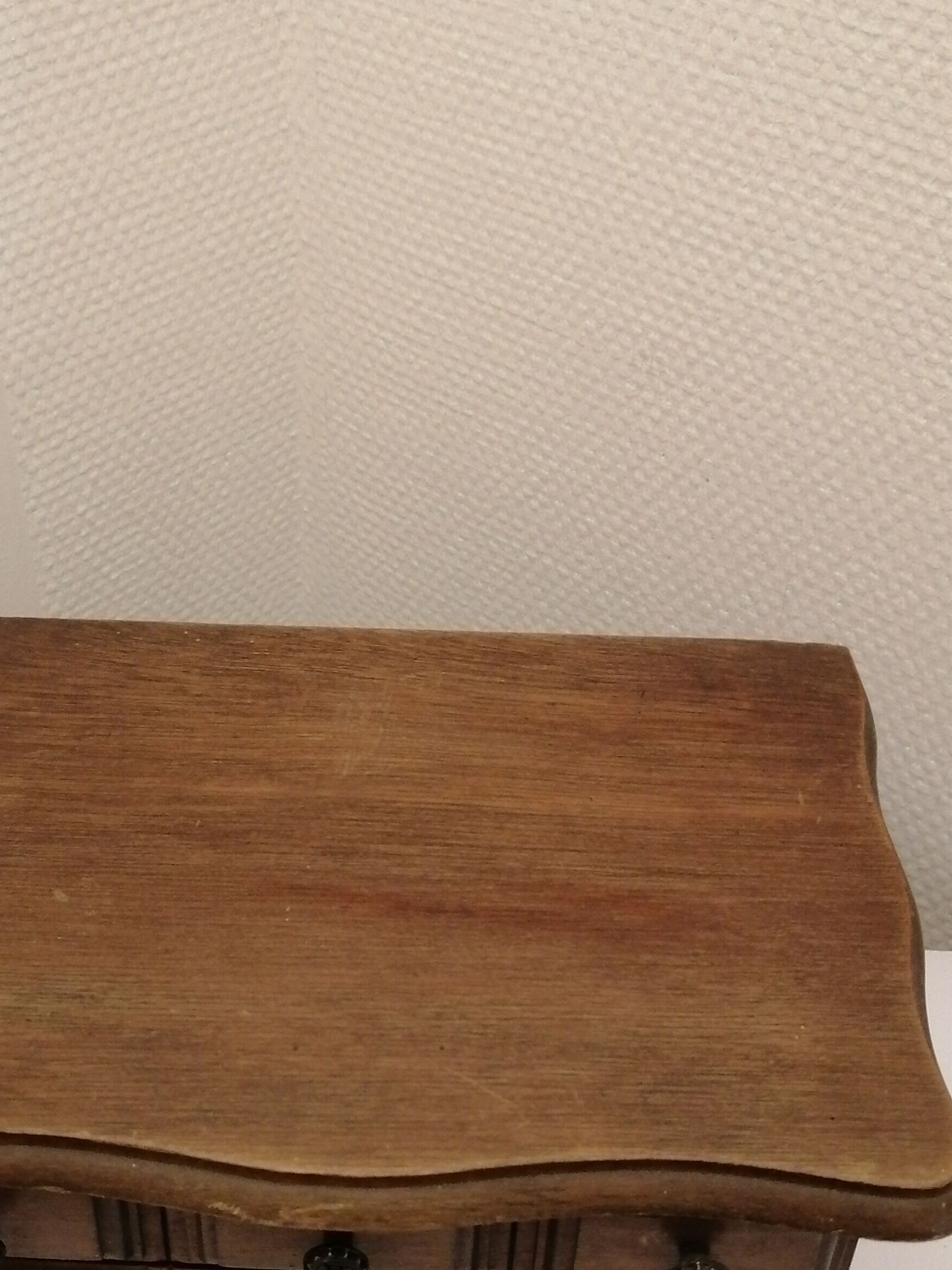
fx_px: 1870
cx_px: 368
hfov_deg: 28.5
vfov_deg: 37.4
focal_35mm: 51
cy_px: 727
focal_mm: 3.96
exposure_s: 1/33.3
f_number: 1.8
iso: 320
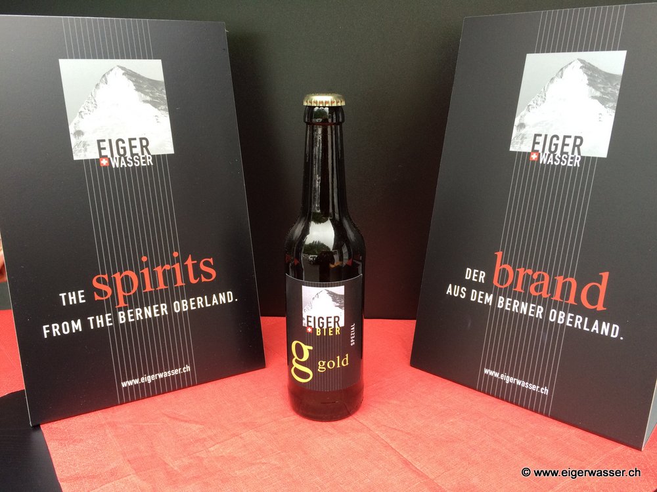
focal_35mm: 29
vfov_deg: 48.2
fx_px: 550
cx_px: 328
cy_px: 246
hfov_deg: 61.7
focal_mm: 4.15
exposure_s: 1/100
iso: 64
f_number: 2.2
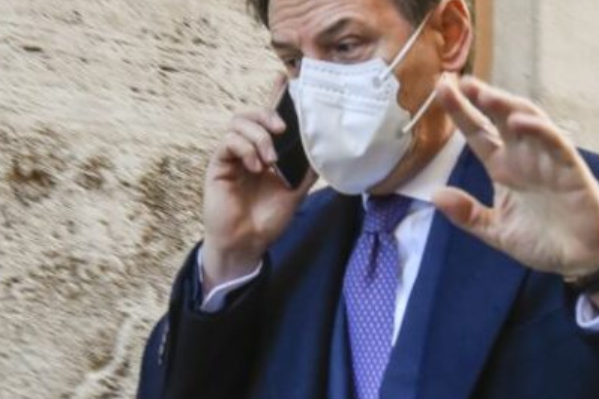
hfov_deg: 26.3
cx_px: 339
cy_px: 226
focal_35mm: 77
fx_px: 1281
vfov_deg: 17.7
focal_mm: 40
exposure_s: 1/200
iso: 2500
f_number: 5.6
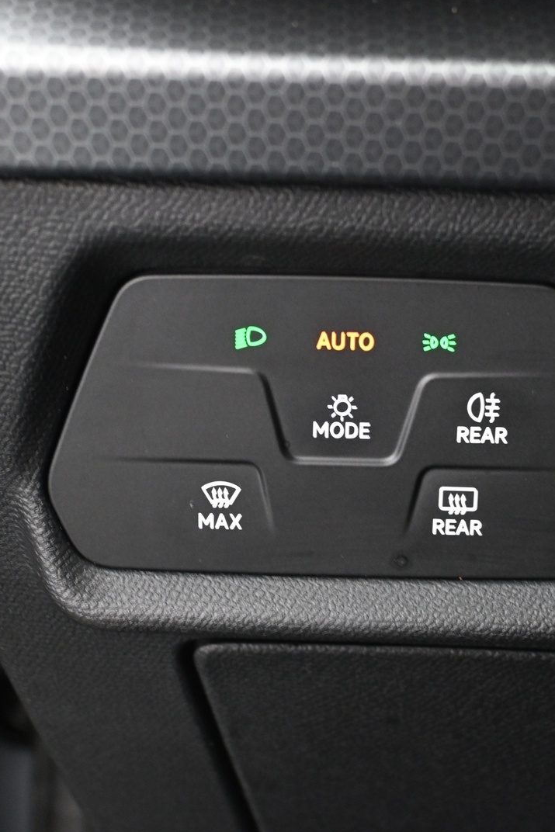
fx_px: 1572
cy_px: 416
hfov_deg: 20.0
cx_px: 349
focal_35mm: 68
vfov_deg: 29.7
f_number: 4.8
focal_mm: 30
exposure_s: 1/4
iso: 1600
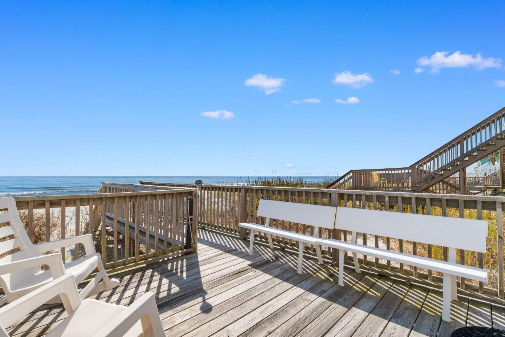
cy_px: 170
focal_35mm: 16
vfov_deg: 73.8
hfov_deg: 96.7
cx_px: 248
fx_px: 224
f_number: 10
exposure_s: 1/400
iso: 100
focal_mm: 10
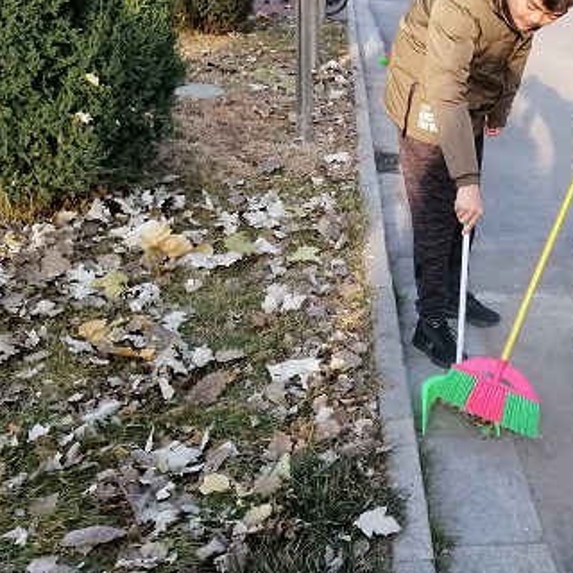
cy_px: 242
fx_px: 861
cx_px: 514
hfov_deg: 34.7
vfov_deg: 36.7
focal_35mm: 46
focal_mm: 3.81
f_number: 2.2
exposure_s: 1/900
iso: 320
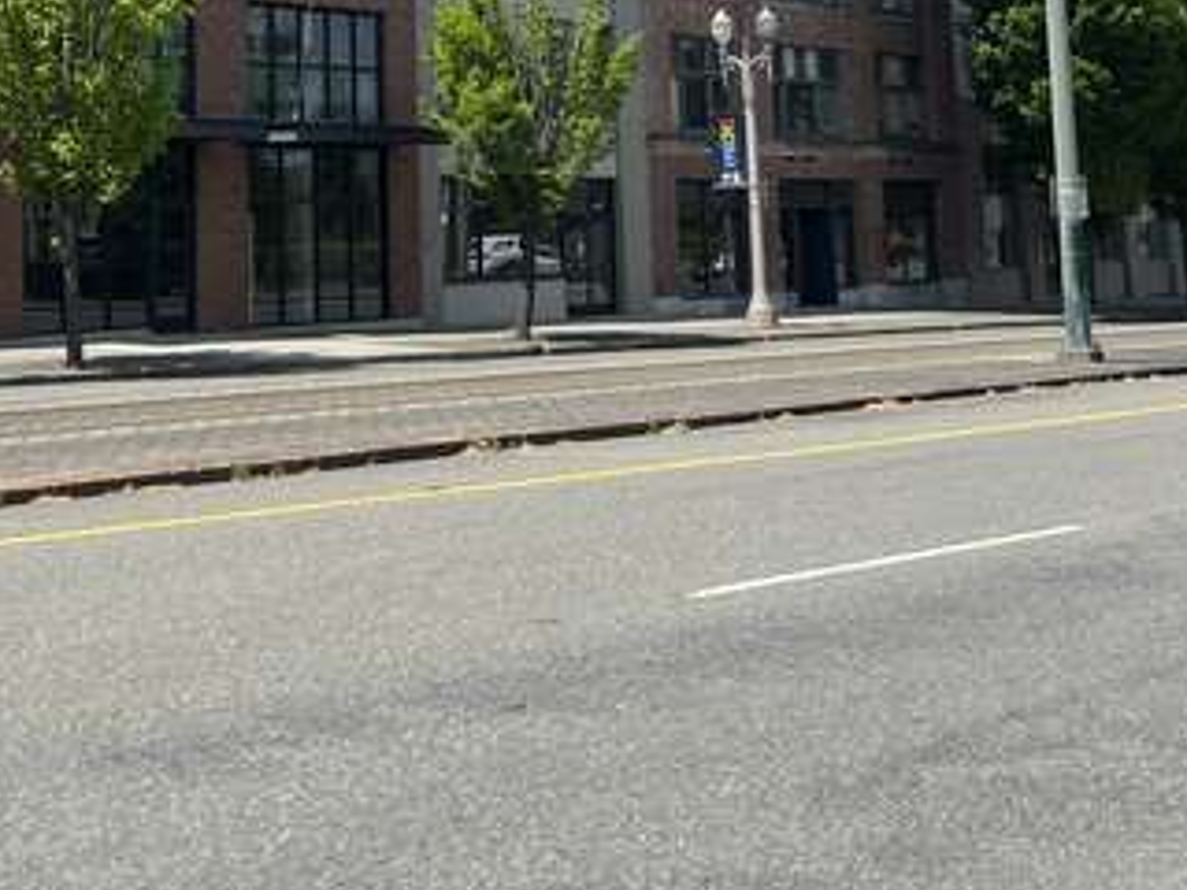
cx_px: 260
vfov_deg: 21.0
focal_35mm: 65
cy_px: -197
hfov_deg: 29.2
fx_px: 2229
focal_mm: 5.1
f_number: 1.6
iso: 50
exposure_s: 1/3745
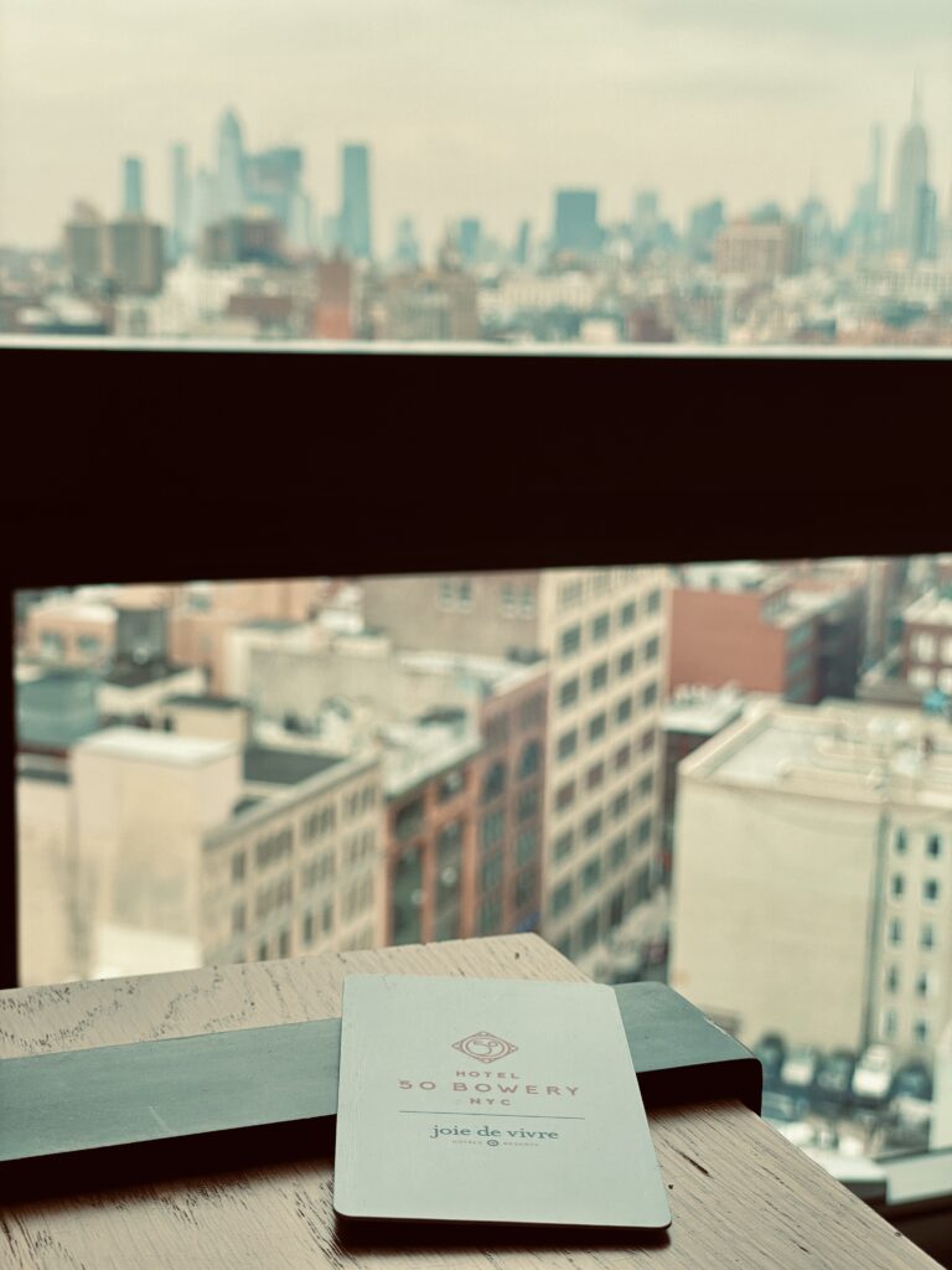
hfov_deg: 28.0
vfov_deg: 36.8
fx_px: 1907
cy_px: 635
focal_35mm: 52
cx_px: 476
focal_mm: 6
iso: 20
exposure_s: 1/372
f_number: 2
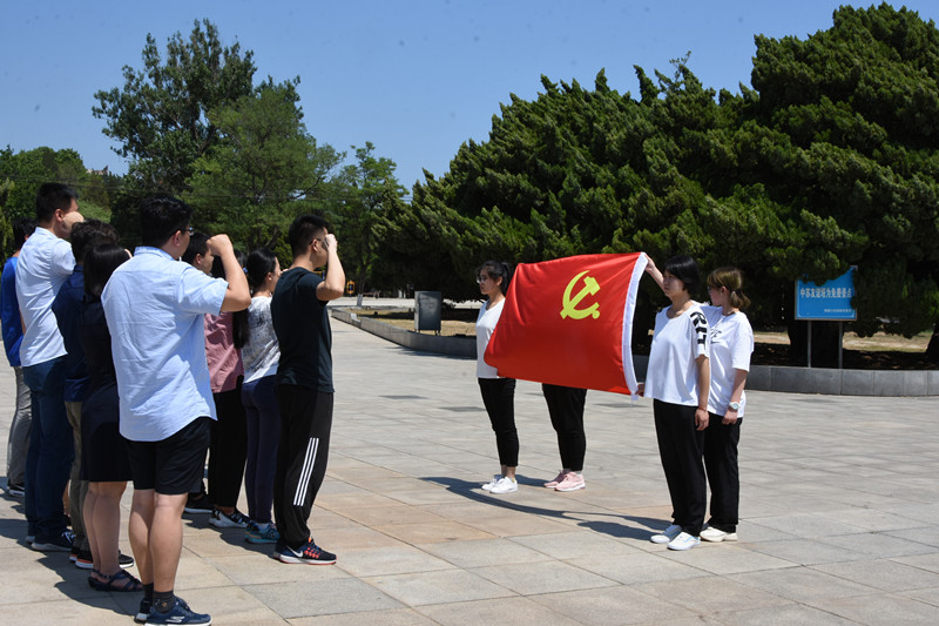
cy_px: 313
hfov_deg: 42.3
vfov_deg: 28.9
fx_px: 1213
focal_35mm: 46
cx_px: 470
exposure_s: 1/180
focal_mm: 31
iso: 280
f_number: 19
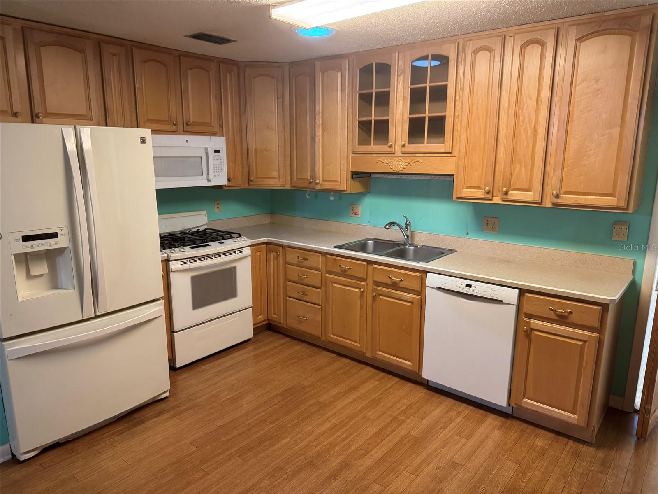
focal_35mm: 24
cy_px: 247
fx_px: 456
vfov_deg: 56.8
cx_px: 329
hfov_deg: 71.6
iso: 320
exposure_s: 1/60
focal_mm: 6.76
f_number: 1.78
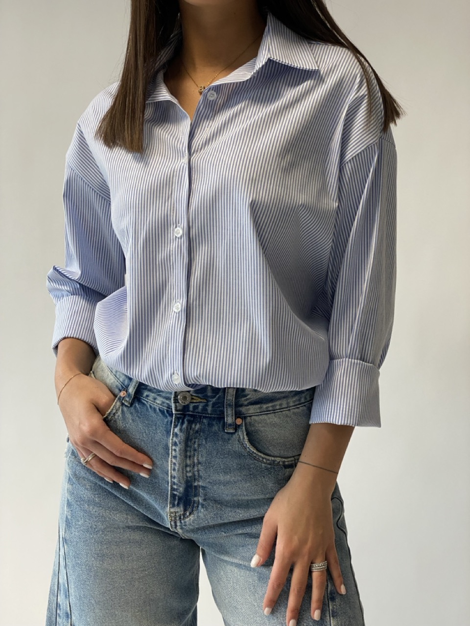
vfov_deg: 36.8
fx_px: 941
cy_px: 313
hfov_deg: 28.0
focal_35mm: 52
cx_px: 235
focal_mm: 6
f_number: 2
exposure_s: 1/100
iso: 100
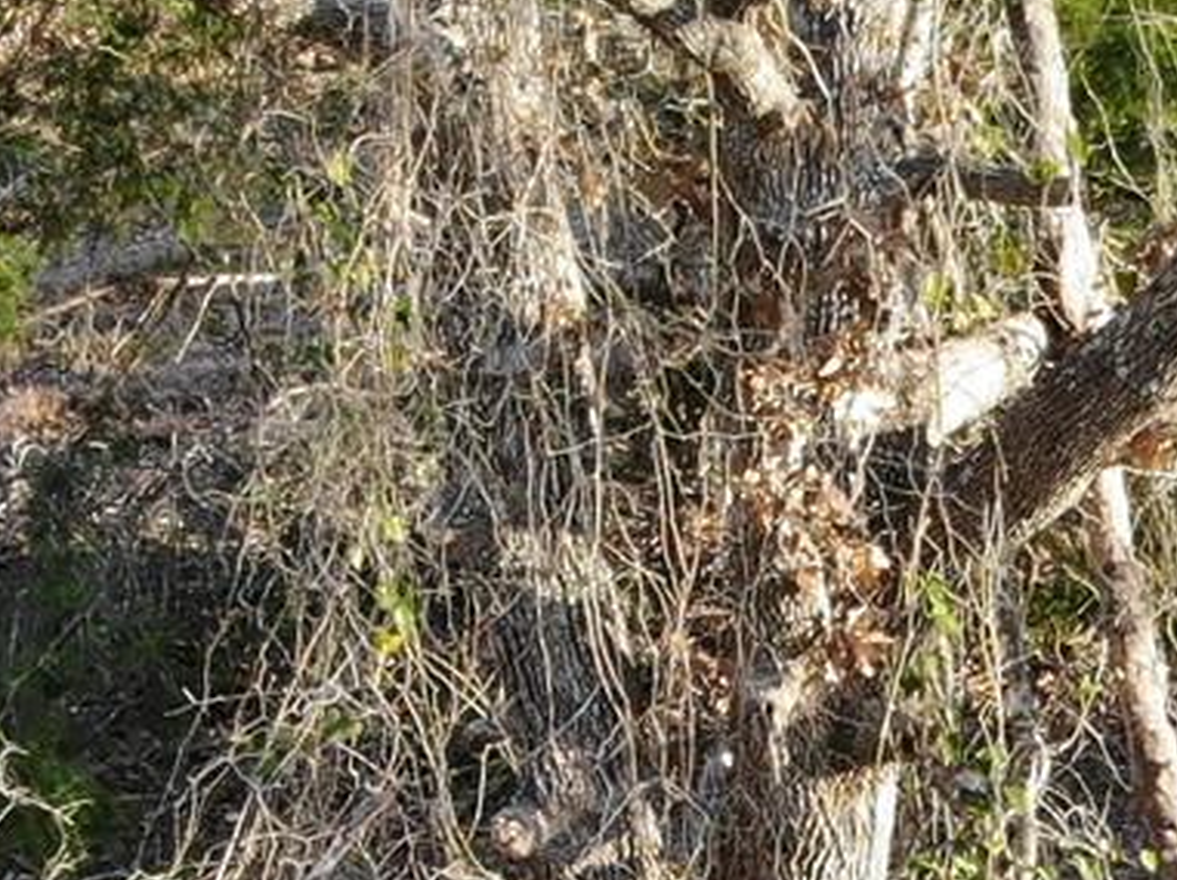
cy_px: 1207
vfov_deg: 11.1
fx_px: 4382
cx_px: 1696
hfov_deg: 14.4
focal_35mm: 129
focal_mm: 4.5
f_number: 2.8
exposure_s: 1/30
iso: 200
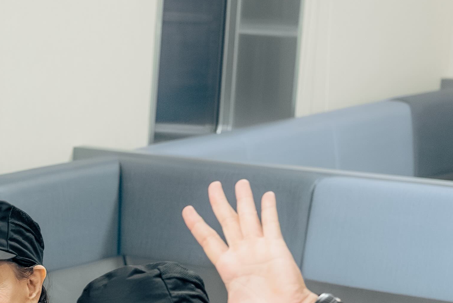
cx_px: -506
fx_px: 2026
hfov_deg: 11.3
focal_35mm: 161
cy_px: 455
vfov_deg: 8.3
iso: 2500
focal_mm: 35
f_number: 2.8
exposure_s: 1/250
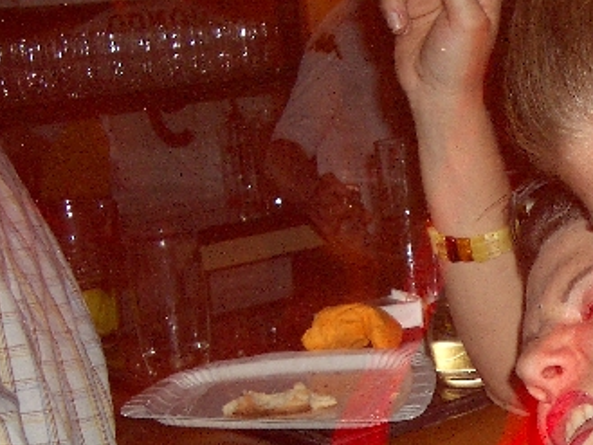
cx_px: 638
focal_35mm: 85
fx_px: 1457
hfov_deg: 21.9
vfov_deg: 17.0
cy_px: 438
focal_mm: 5.8
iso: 100
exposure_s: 4
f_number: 2.6
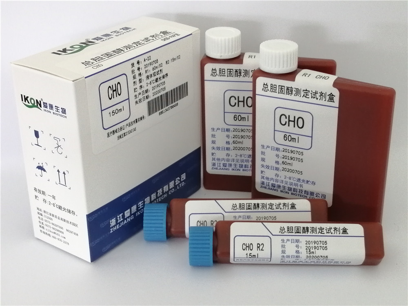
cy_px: 153
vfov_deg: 25.7
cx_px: 204
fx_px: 672
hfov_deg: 33.8
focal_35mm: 57
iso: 125
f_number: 1.8
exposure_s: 1/30
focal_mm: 3.64
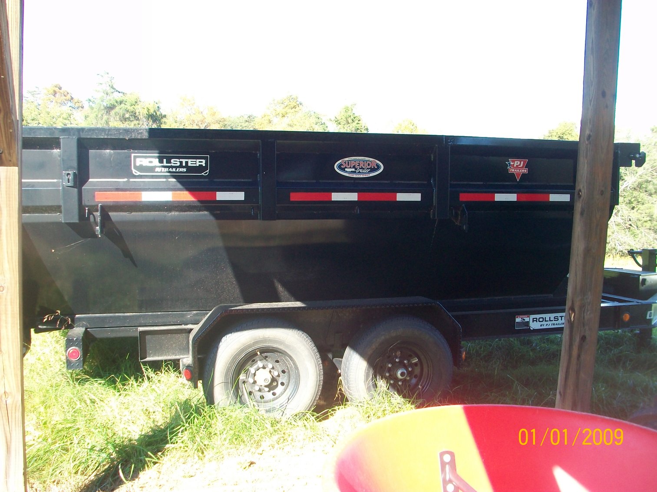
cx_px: 328
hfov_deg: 54.0
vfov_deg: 41.8
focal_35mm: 34
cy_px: 246
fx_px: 645
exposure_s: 1/160
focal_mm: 5.7
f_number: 2.8
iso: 80
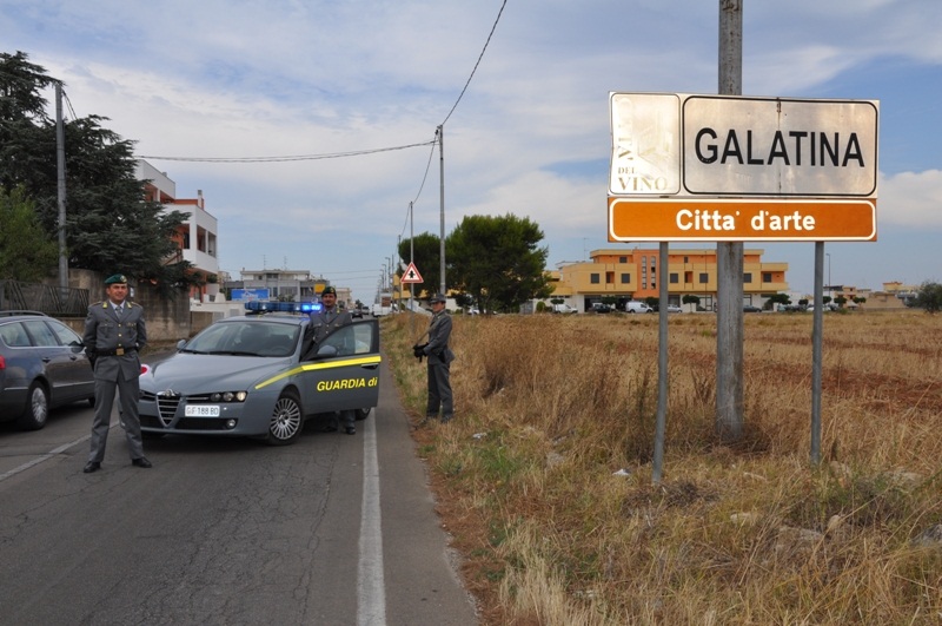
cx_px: 471
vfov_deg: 35.4
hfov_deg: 51.3
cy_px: 313
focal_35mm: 38
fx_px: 980
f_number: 13
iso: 200
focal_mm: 25
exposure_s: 1/200
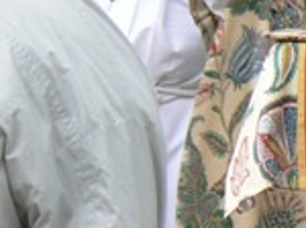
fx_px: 4607
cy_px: 0
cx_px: 361
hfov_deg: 3.8
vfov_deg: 2.8
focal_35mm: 522
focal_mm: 20.3
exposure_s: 1/125
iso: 80
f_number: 5
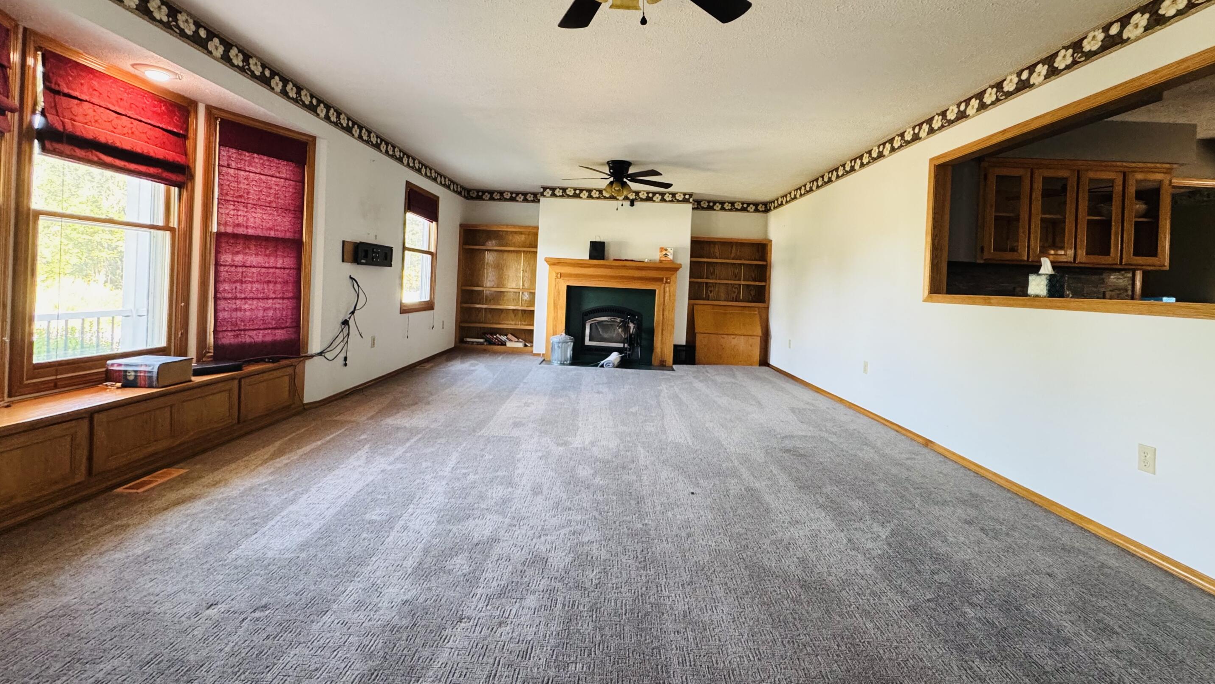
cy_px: 288
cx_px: 610
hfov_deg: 99.4
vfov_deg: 66.7
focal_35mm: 16
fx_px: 515
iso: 400
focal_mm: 2.22
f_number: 2.2
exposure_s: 1/60
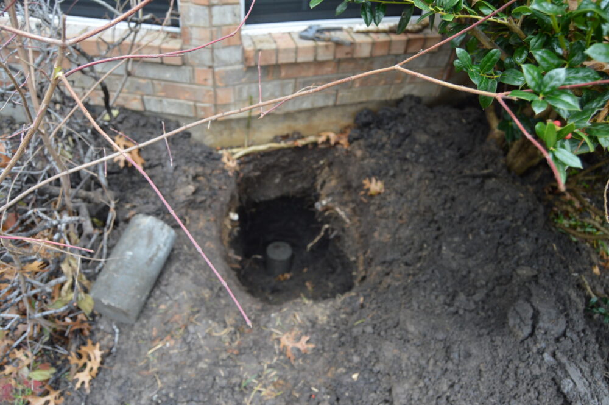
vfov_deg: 47.9
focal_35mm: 27
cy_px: 202
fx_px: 456
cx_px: 304
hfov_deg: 67.4
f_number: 4.5
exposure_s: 1/80
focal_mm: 18
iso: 400
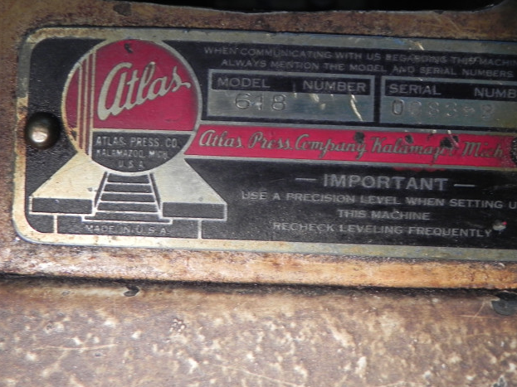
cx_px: 279
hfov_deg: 39.6
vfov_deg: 30.2
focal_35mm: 48
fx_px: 717
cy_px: 179
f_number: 3.2
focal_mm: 7.3
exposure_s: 1/33
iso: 160
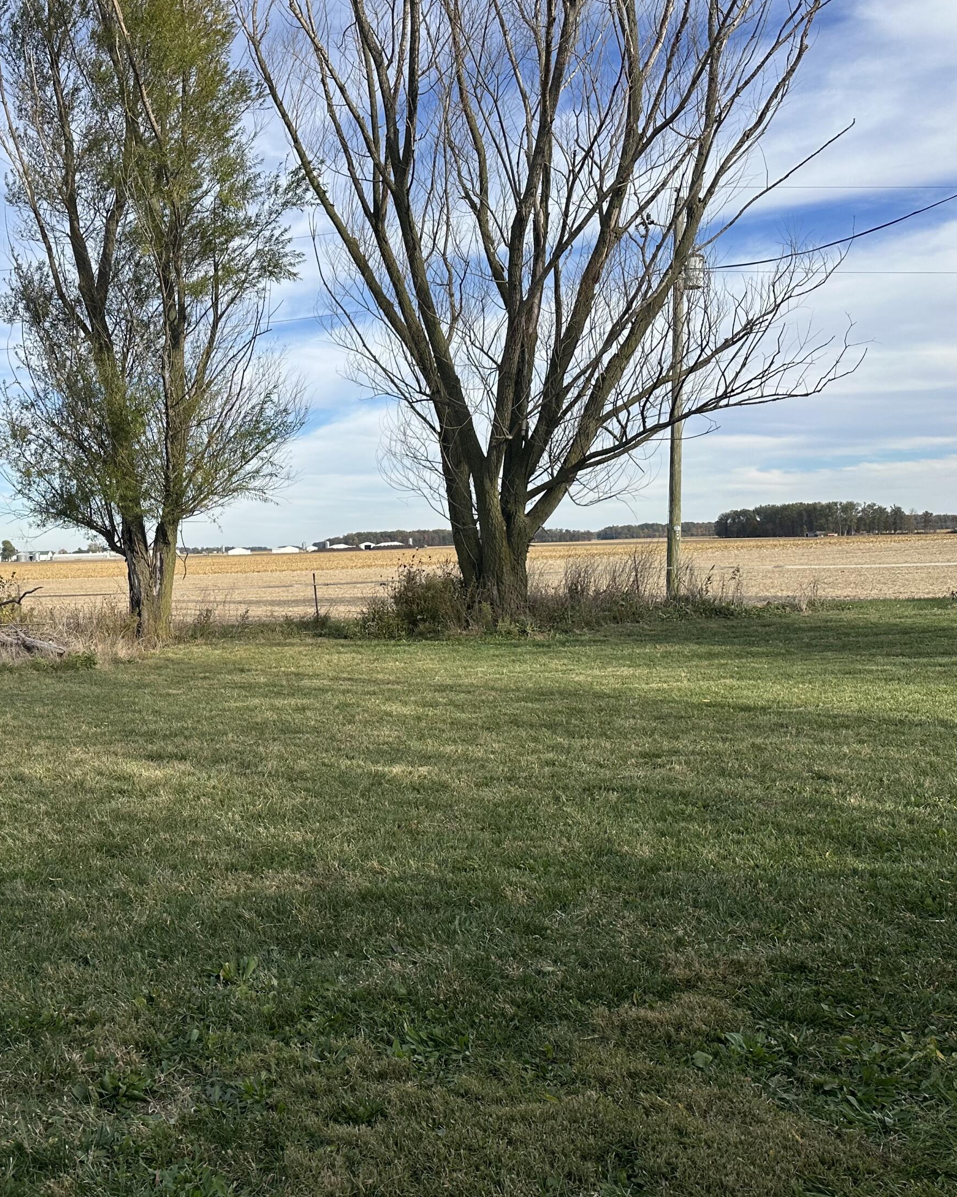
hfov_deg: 43.5
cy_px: 608
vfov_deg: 55.7
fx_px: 1133
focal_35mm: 32
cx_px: 184
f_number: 1.78
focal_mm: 6.86
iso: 80
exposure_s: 1/2882
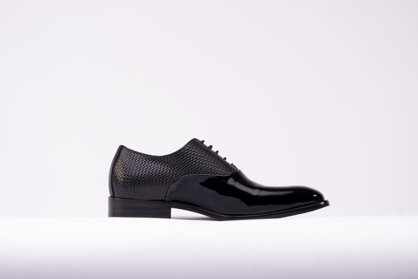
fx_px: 2299
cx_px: 209
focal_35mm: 198
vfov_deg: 6.9
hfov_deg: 10.4
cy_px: 140
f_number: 5
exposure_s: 1/100
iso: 100
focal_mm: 198
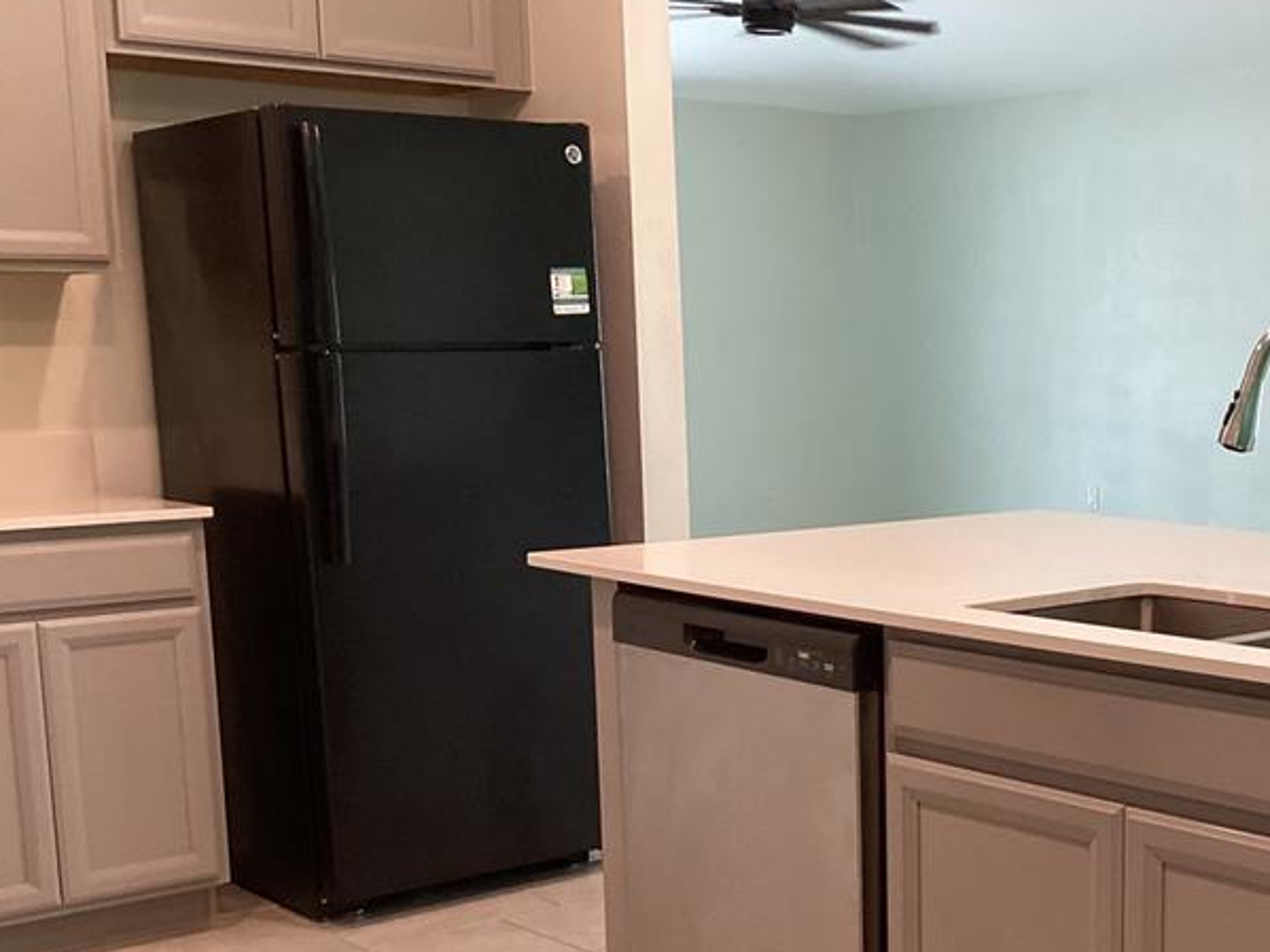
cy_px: 691
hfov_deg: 34.9
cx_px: 1039
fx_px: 1944
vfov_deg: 27.2
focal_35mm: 53
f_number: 2.4
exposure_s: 1/60
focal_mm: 3.3
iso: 160
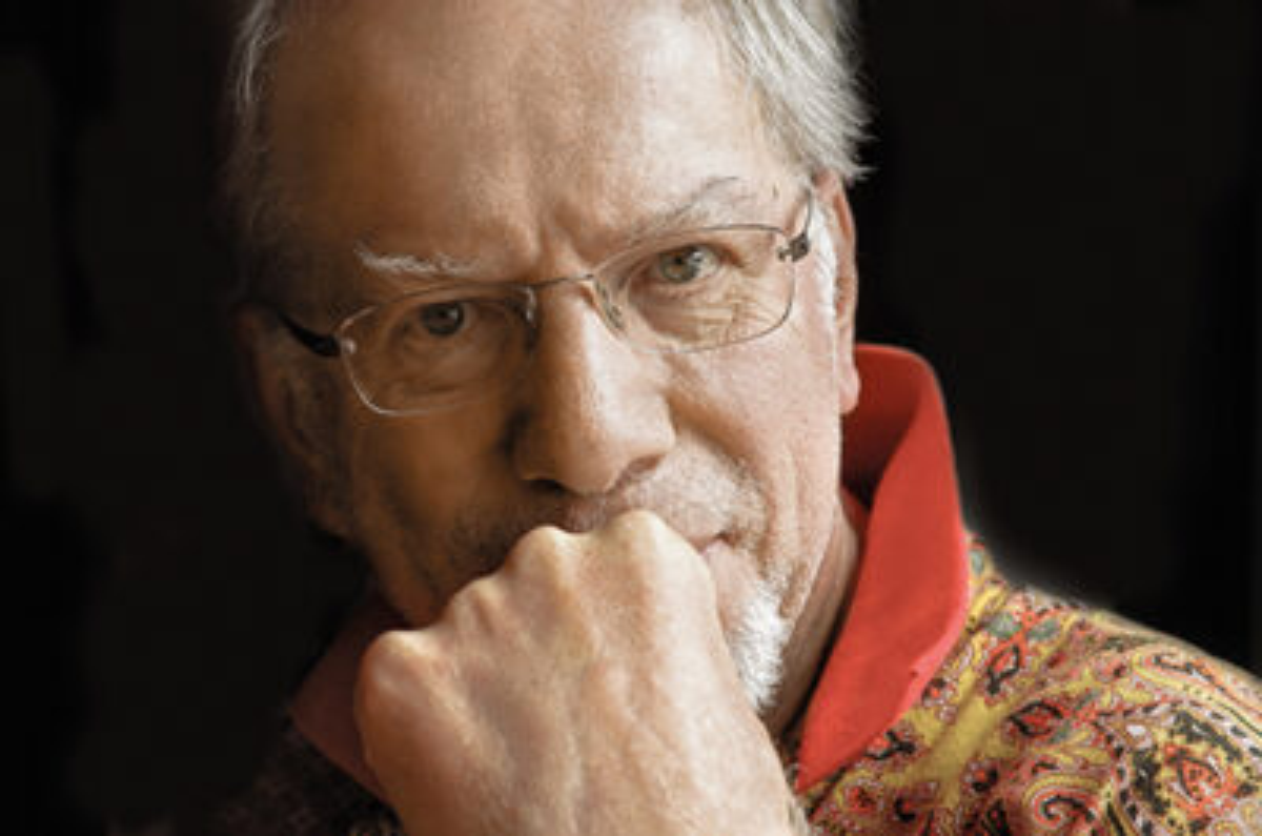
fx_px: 2939
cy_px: 418
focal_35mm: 84
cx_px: 631
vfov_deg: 16.2
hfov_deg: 24.2
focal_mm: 56
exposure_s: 1/200
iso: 400
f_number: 5.6
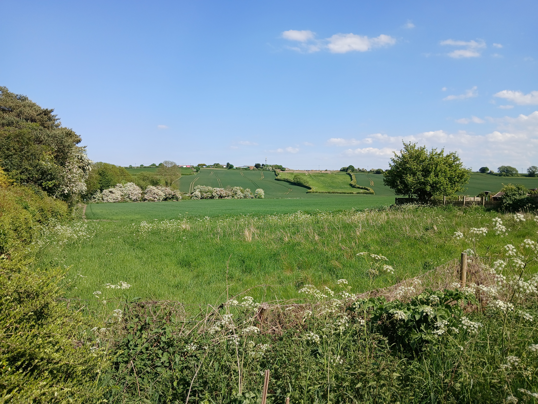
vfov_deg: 53.1
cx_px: 269
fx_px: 404
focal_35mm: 26
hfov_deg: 67.3
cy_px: 202
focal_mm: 3.98
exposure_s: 1/503
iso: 20
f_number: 1.8
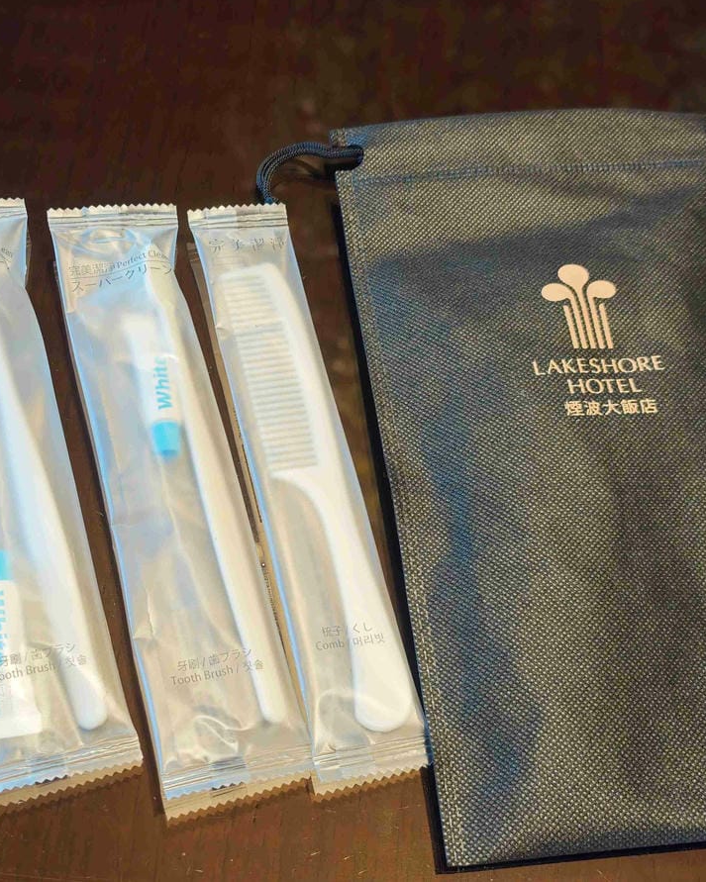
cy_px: 438
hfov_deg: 32.5
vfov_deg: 40.3
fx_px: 1201
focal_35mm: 46
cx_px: 233
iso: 400
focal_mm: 8.72
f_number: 2
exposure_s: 1/60
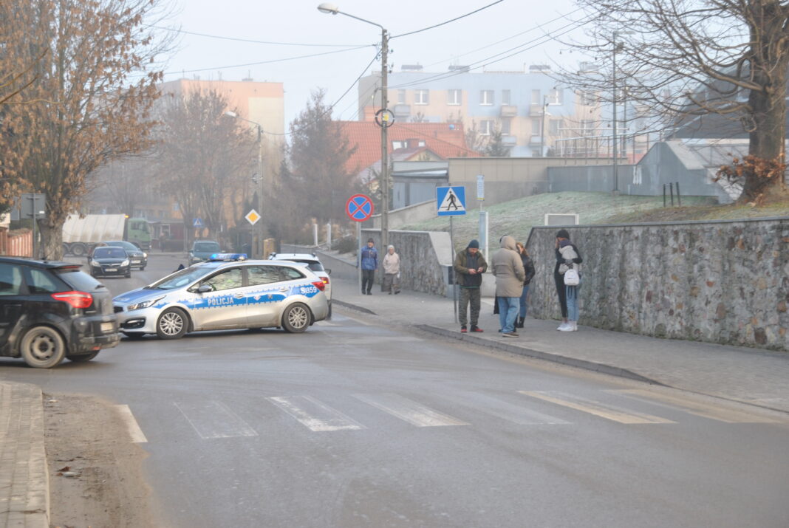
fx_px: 1975
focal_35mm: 90
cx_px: 394
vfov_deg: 15.2
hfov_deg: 22.6
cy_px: 264
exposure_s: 1/160
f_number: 5
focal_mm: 60
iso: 200
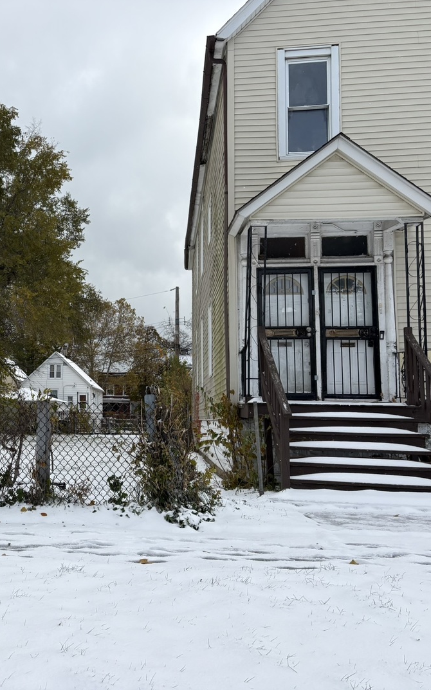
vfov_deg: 52.8
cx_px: 53
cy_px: 345
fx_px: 696
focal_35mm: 37
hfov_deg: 32.9
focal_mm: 5.96
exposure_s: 1/2639
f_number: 1.6
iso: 50
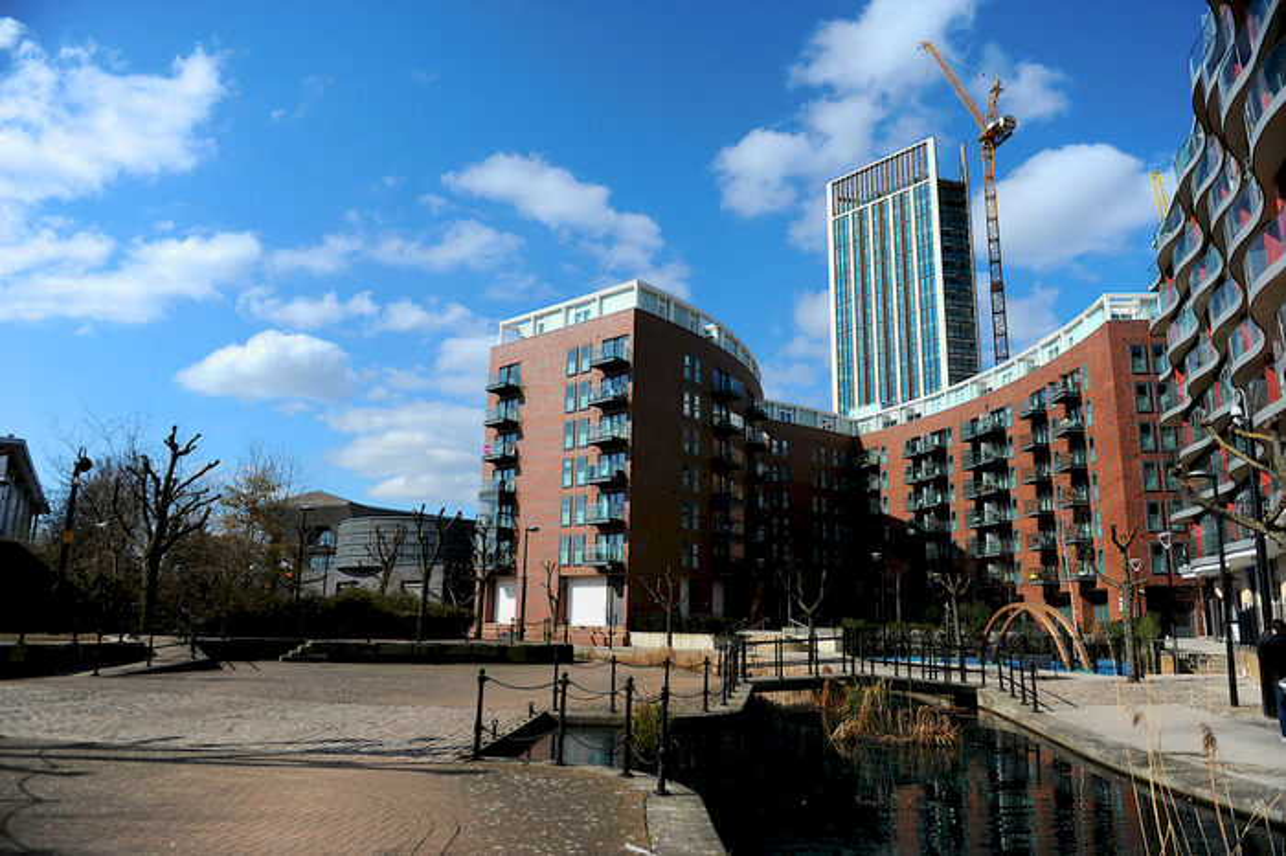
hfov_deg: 73.8
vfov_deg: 53.1
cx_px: 643
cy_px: 428
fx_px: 857
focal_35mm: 24
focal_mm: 24
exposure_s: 1/5000
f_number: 3.5
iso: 250
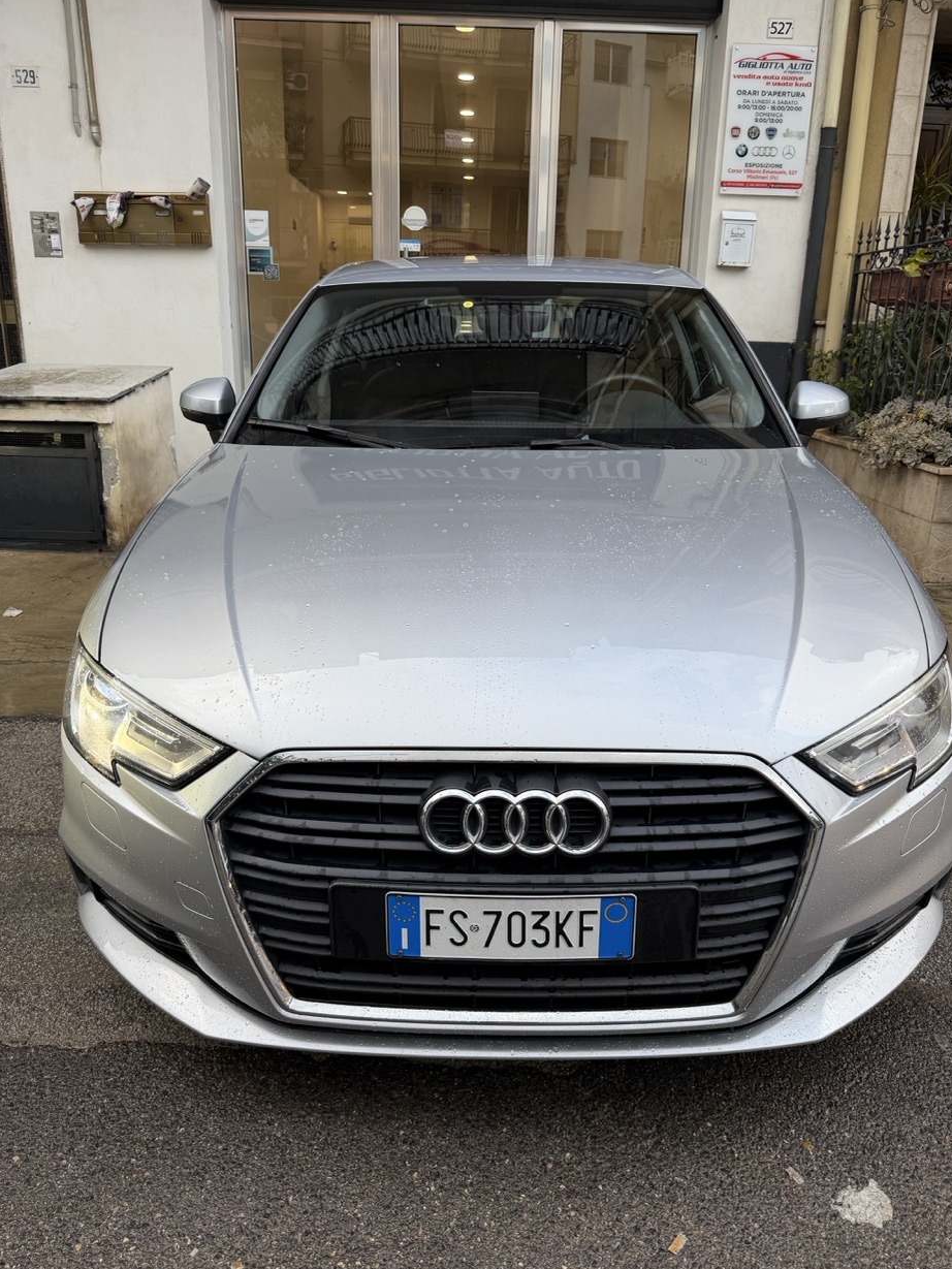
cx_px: 495
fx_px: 917
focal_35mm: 25
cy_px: 624
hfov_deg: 54.9
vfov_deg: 69.4
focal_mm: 6.76
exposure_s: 1/256
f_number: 1.78
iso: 64
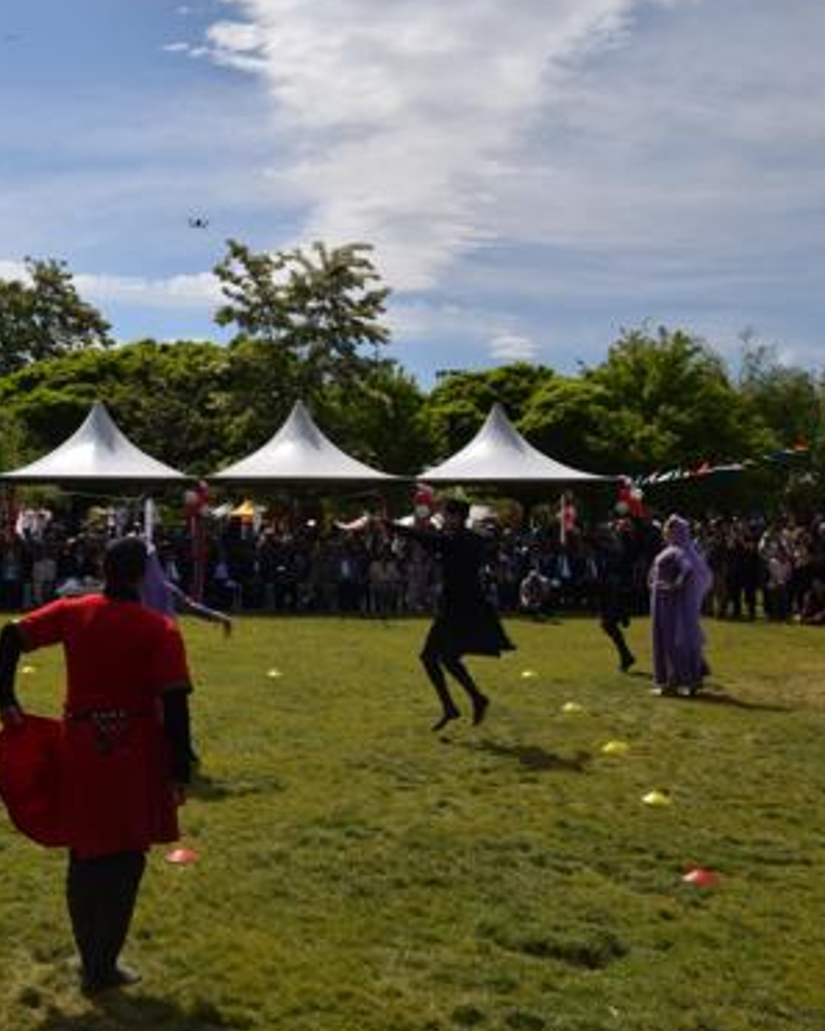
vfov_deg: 43.8
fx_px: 1281
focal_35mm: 42
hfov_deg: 35.0
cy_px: 486
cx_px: 218
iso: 100
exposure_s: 1/200
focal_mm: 18
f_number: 13
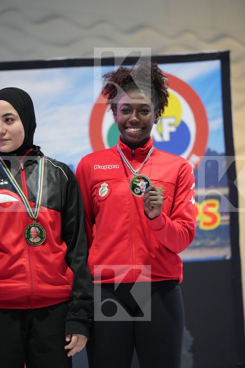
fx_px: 2042
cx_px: 122
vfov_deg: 10.3
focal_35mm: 200
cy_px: 184
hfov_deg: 6.9
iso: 5000
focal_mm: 200
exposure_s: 1/250
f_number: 2.8
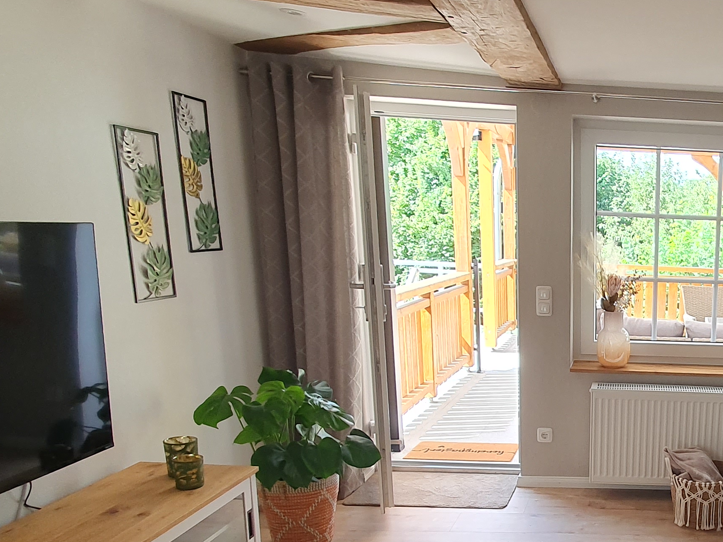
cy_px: 433
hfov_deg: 45.3
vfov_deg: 39.1
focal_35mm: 35
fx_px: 731
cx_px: 706
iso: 80
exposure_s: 1/60
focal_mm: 1.8
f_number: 2.2
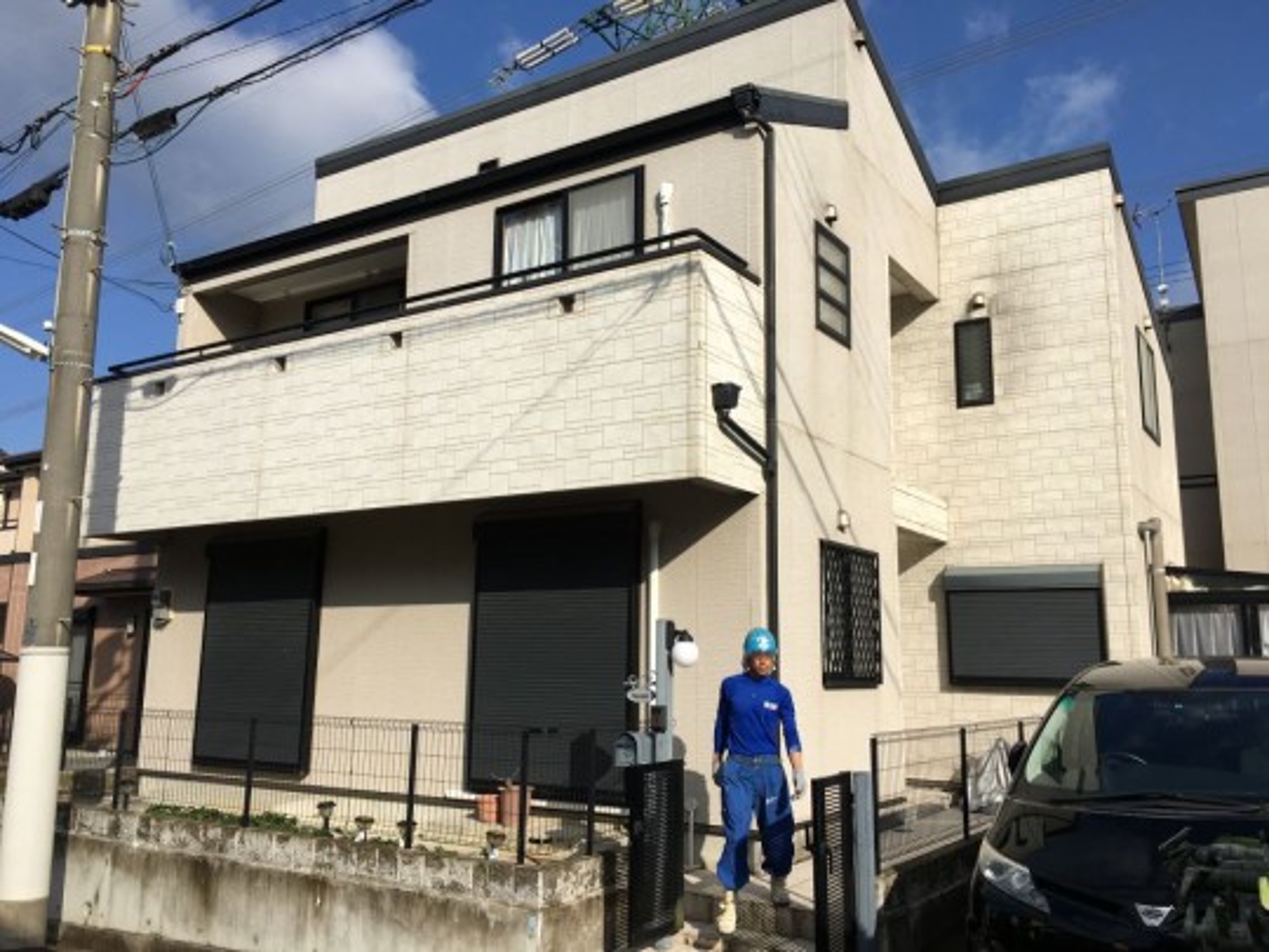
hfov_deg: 61.7
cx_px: 634
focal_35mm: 29
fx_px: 1063
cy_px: 476
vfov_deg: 48.2
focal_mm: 4.15
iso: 25
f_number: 2.2
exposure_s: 1/2024
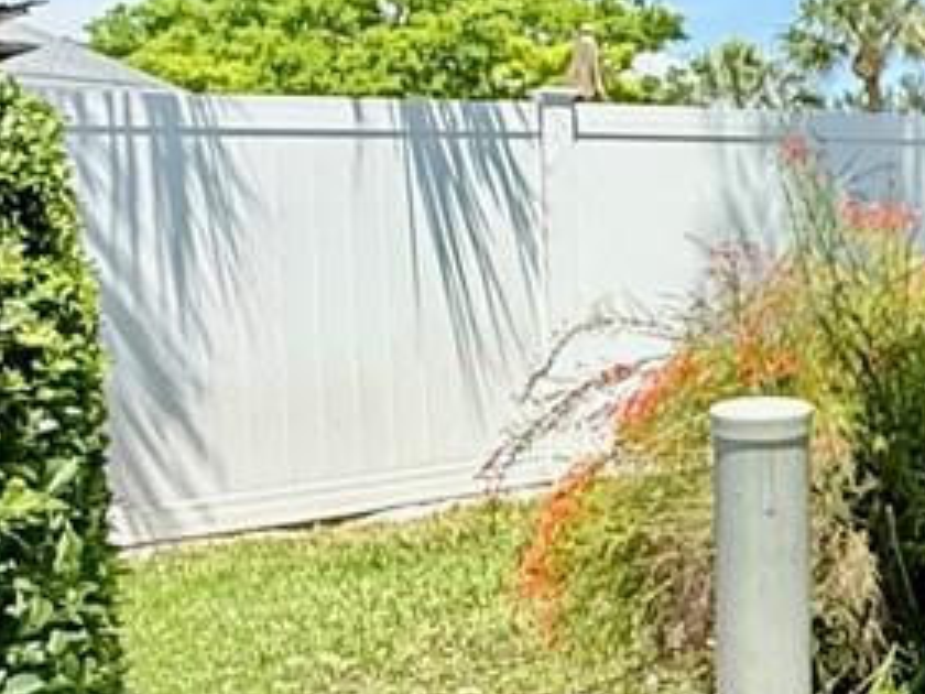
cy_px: 307
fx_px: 2138
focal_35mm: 80
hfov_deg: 19.2
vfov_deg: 18.4
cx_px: 1609
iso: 64
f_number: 2.2
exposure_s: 1/928
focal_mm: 2.22
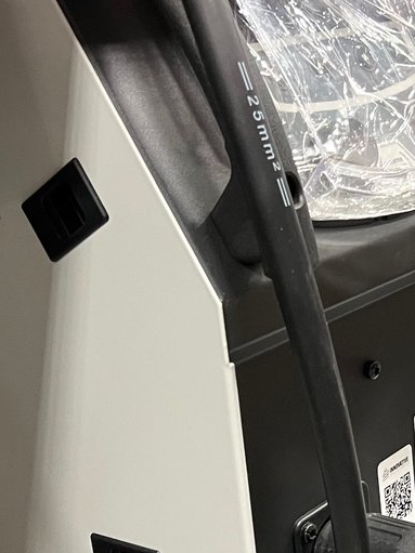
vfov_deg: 25.0
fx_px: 1231
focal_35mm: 77
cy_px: 415
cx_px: 401
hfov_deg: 18.7
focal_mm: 5.7
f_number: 1.5
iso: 320
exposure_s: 1/60
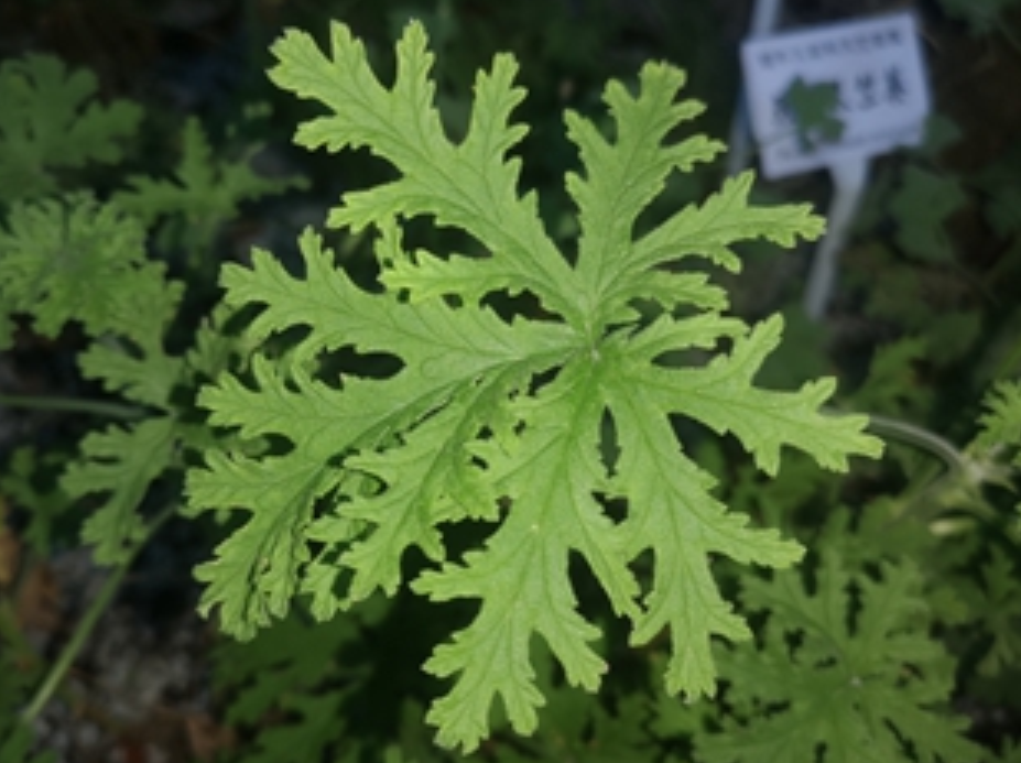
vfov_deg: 40.6
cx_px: 459
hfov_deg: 52.6
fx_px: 1031
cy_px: 403
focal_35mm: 35
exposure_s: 1/60
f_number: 1.8
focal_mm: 5.58
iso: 64
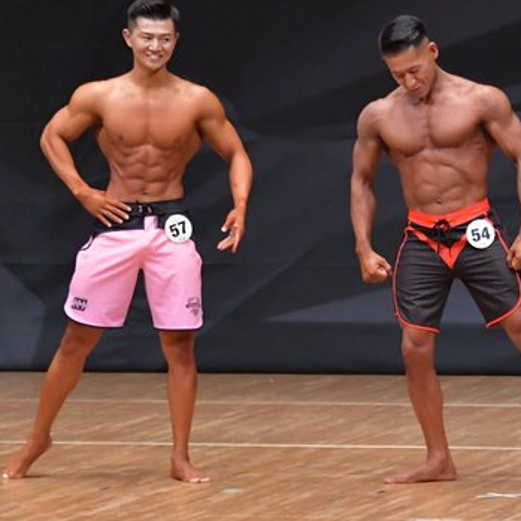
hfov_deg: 4.6
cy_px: 281
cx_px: 399
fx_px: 6488
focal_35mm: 381
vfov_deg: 4.6
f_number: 5.6
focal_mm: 135
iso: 6400
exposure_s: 1/400
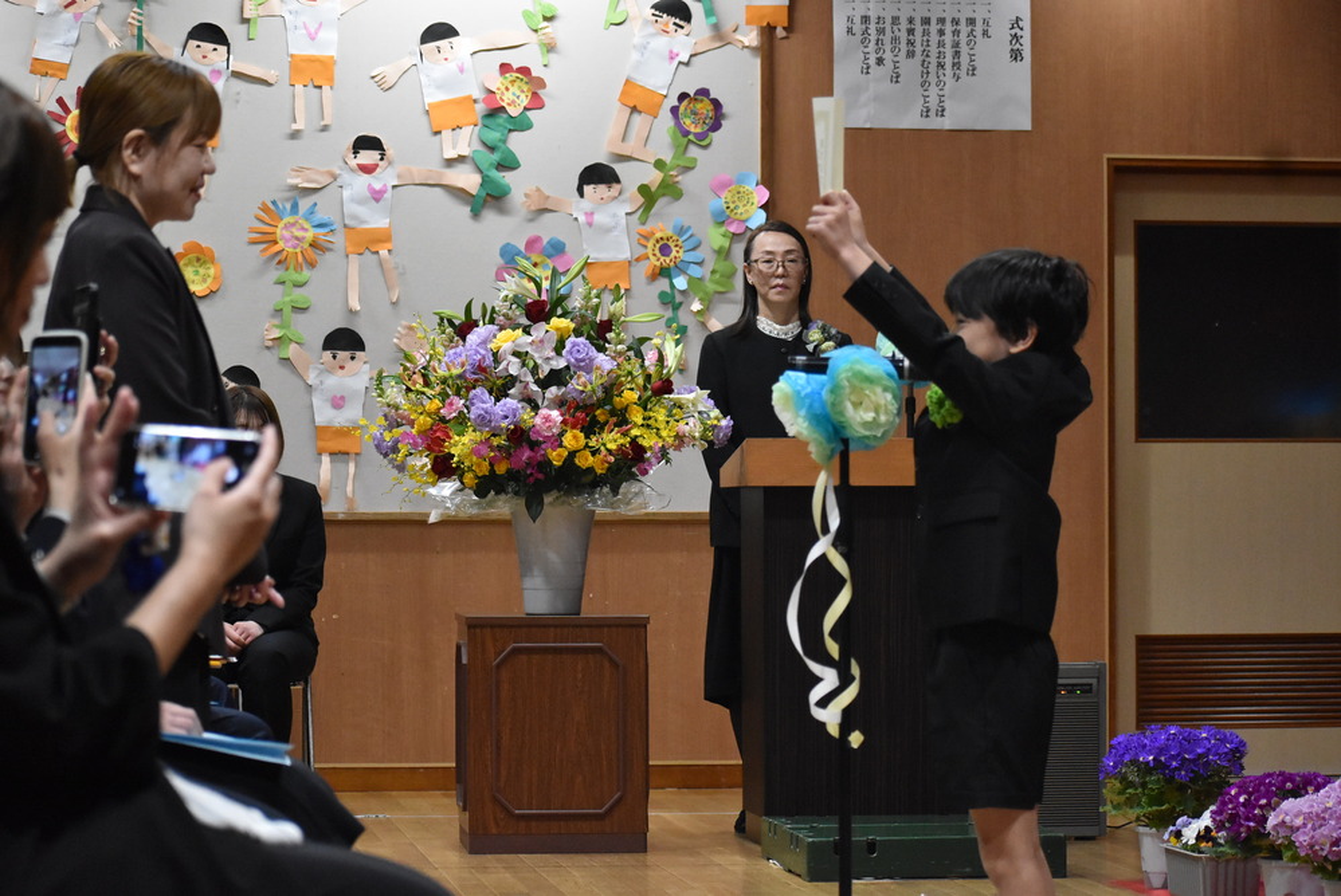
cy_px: 448
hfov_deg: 19.4
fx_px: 3915
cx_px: 670
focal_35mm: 105
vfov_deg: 13.1
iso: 4000
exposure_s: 1/320
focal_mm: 70
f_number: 4.5
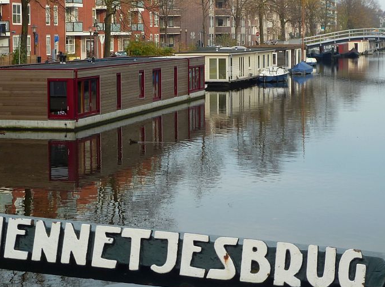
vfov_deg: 17.7
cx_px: 188
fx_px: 921
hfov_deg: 23.6
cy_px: 98
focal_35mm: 83
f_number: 3.9
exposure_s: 1/125
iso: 80
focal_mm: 9.1
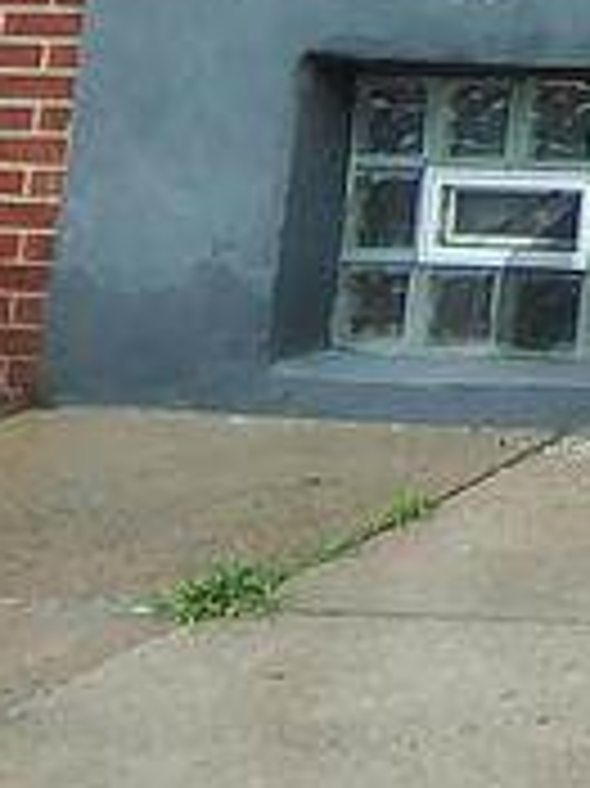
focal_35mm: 99
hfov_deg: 12.0
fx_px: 2253
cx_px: 1423
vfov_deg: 17.2
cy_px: -518
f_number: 2.2
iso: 472
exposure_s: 1/24
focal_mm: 2.13
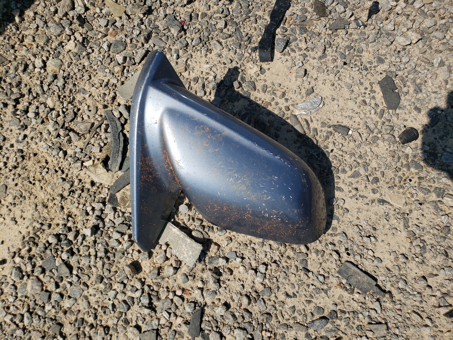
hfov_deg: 67.3
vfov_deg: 53.1
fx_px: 340
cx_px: 226
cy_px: 170
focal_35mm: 26
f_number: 1.5
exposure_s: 1/5000
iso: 50
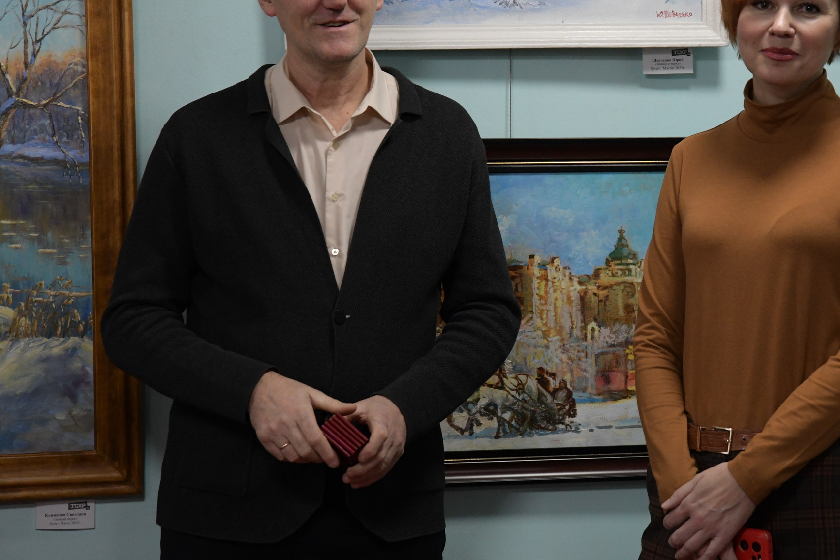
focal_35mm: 105
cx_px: 570
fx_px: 2450
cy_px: 181
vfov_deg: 13.0
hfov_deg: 19.4
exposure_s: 1/250
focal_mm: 70
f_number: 4
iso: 3200
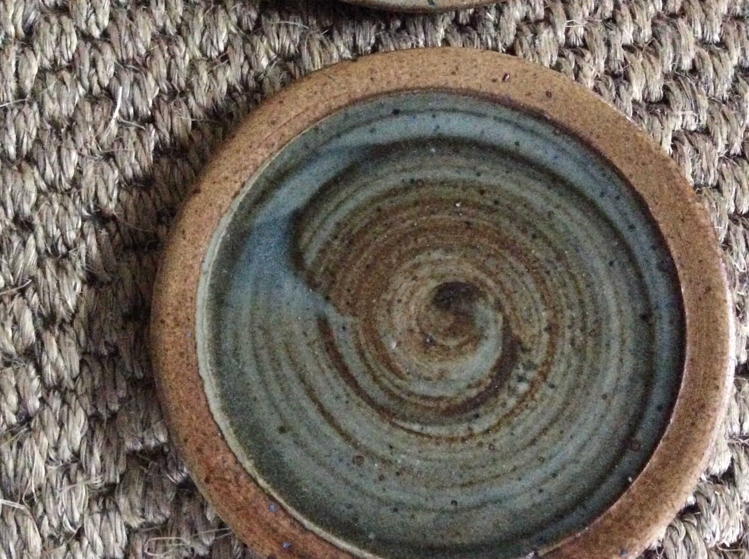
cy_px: 322
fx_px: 821
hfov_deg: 49.0
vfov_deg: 37.5
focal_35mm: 38
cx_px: 381
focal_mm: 3.3
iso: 800
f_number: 2.4
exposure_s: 1/17
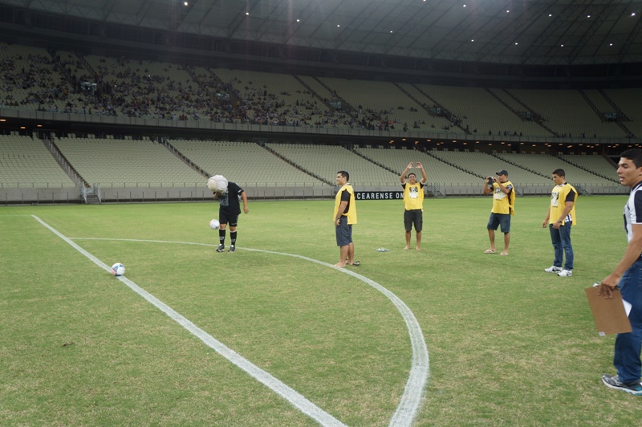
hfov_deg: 59.5
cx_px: 321
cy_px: 214
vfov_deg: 41.6
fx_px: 561
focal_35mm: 32
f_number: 5
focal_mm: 21
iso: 200
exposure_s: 1/100
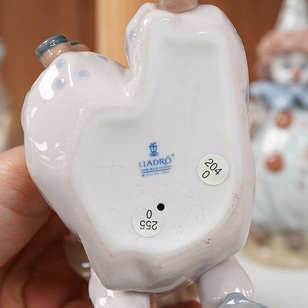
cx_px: 168
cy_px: 150
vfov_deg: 27.7
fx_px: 624
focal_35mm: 62
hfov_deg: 27.7
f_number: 8
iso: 1250
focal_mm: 30
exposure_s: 1/125
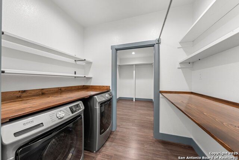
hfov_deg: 112.6
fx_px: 80
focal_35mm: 12
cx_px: 120
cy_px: 80
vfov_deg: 90.0
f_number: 8
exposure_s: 1/6
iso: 100
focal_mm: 12
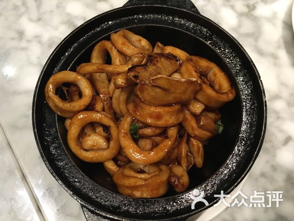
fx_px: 246
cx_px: 147
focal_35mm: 29
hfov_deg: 61.7
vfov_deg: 48.2
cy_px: 110
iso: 200
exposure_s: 1/17
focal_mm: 4.15
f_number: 2.2
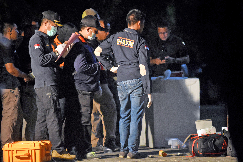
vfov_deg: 4.6
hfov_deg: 6.9
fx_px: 2025
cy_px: 81
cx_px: 122
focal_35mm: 300
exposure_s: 1/80
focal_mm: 200
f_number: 2.8
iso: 3200
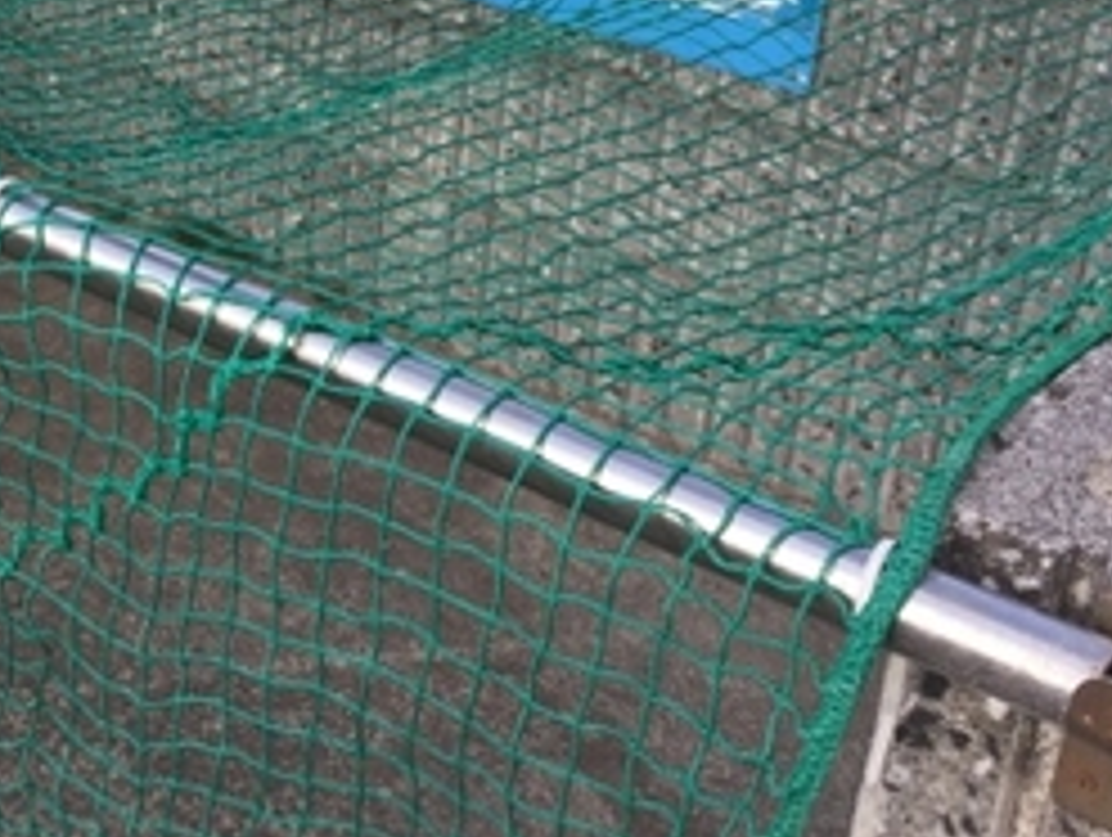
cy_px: 351
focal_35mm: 75
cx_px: -9
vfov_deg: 19.7
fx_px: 2413
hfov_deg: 24.7
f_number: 2.2
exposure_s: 1/449
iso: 32
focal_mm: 4.15
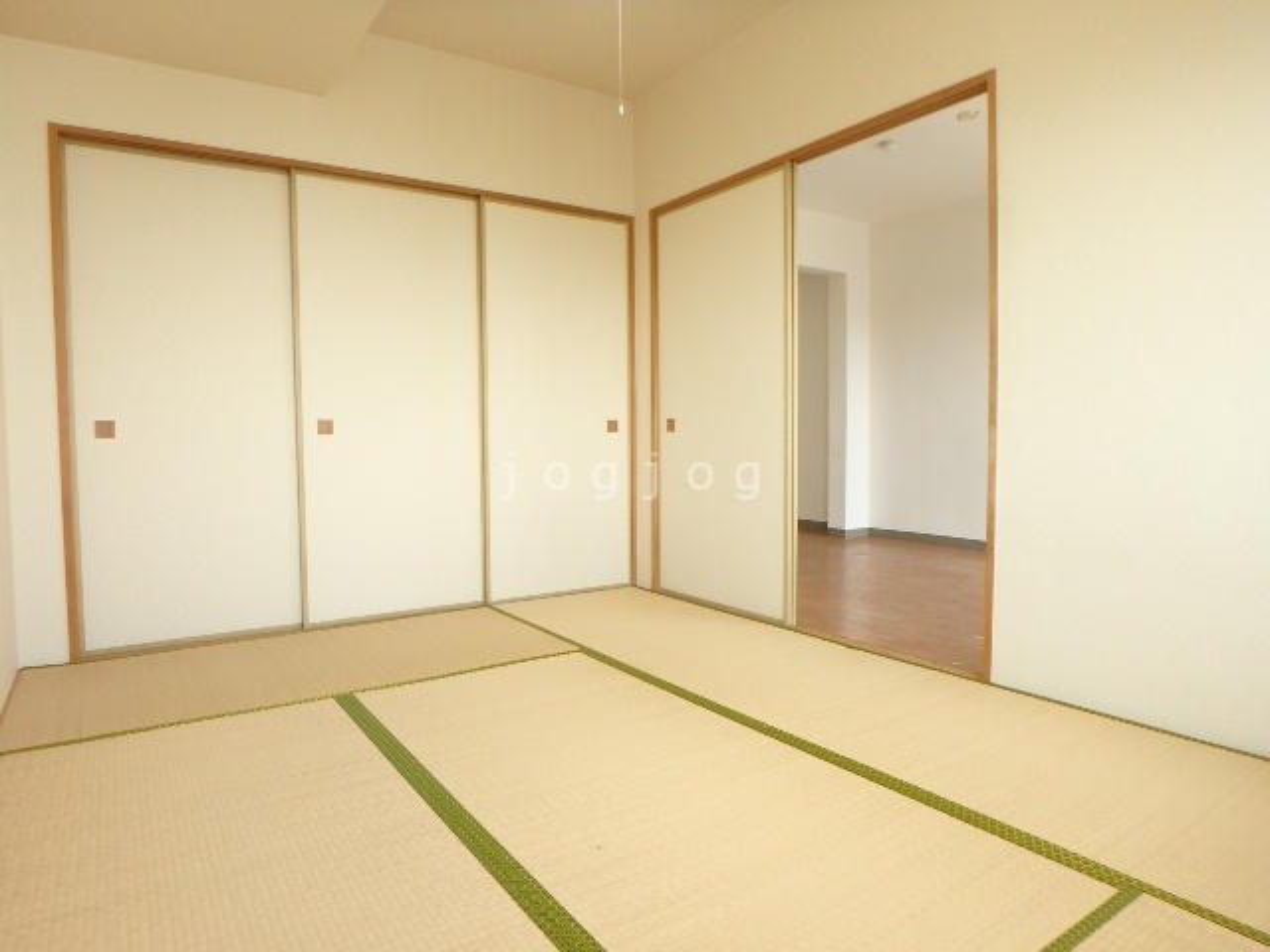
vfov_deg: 63.4
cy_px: 476
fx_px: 770
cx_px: 635
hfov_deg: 79.0
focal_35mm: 21
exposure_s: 1/50
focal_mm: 3.7
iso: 200
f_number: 3.5
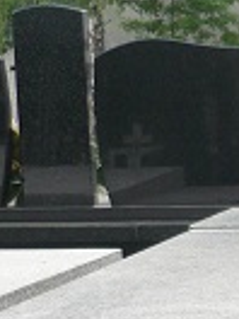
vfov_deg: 12.6
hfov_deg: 8.6
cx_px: 617
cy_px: 344
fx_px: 1418
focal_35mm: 154
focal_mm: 5.5
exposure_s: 1/320
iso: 100
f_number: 2.8
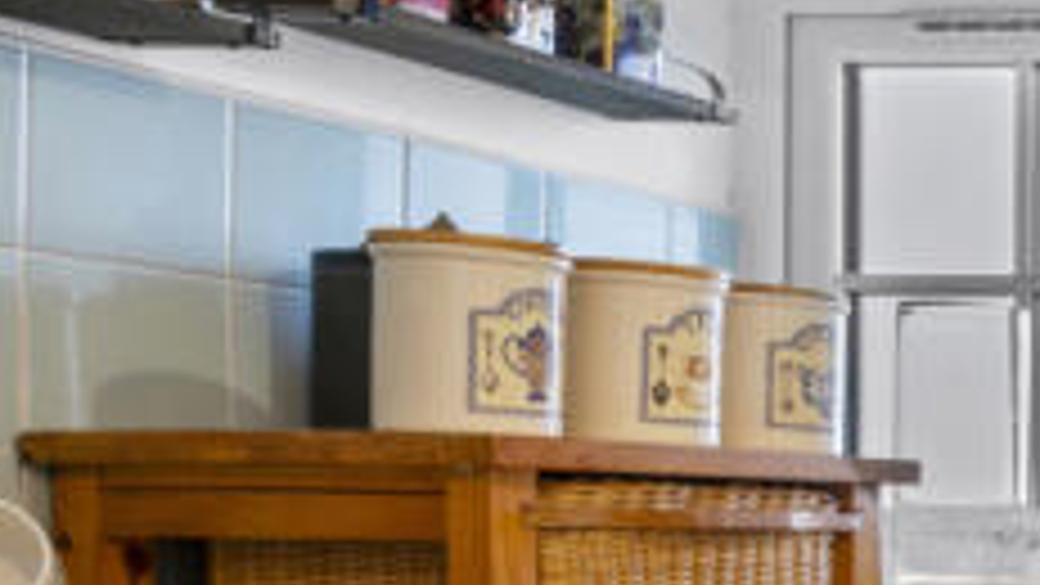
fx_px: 1793
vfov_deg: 18.2
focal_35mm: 65
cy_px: 551
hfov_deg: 19.0
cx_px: 2089
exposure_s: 1/1.25
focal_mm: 14
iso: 200
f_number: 16
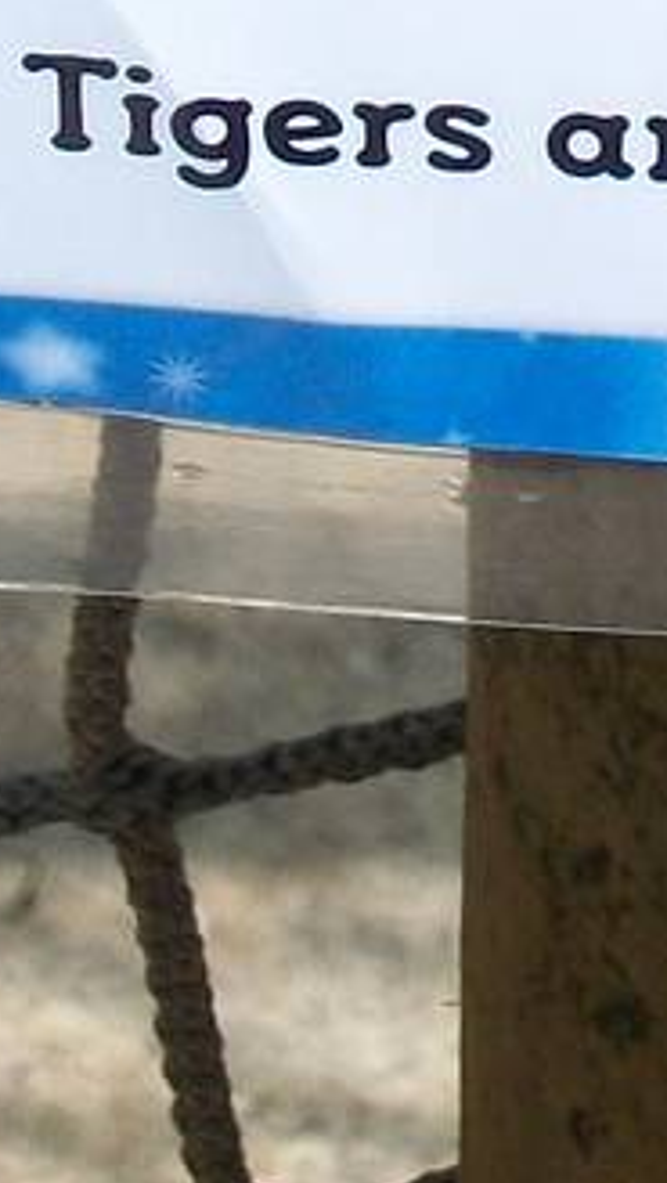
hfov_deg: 3.0
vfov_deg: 5.2
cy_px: -1288
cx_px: 1183
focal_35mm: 409
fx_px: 12833
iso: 80
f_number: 4.6
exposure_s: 1/500
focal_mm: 13.7
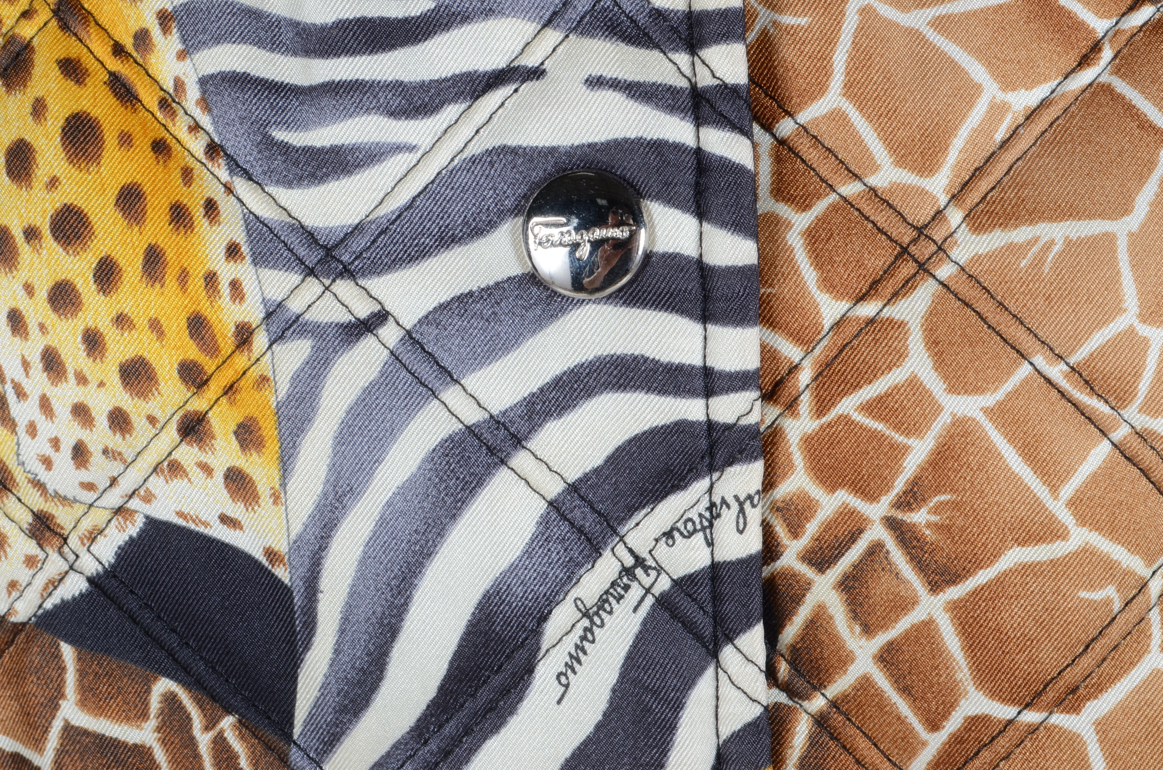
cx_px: 582
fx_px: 2660
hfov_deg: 24.7
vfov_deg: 16.5
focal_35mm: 82
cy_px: 385
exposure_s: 1/125
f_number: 16
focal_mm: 55
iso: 200
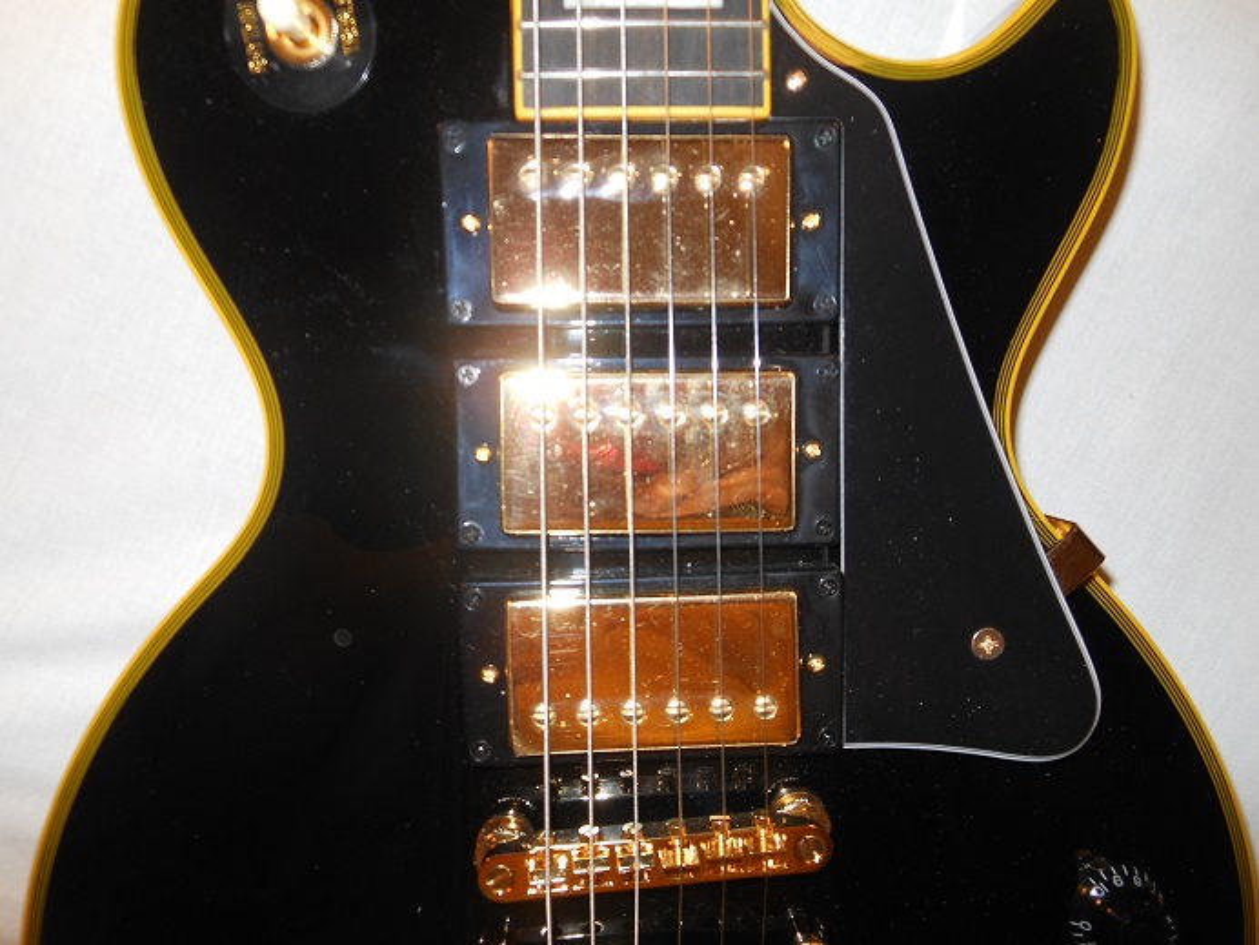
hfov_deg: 69.4
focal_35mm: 25
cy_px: 472
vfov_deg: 54.9
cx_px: 630
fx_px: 909
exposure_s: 1/25
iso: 80
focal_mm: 4.5
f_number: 3.2
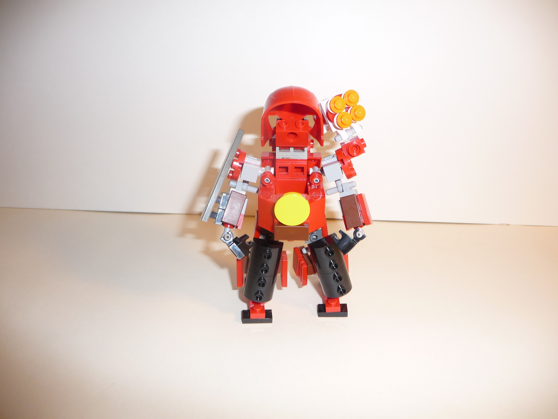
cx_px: 279
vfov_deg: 49.7
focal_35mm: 28
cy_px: 210
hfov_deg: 63.4
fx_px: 451
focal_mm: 4.7
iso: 100
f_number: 3.3
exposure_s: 1/30
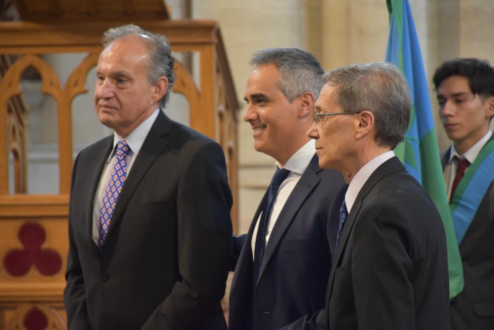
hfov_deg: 9.8
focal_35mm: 210
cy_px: 165
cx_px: 247
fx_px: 2882
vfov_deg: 6.5
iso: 1250
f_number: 5.6
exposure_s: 1/13
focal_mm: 140
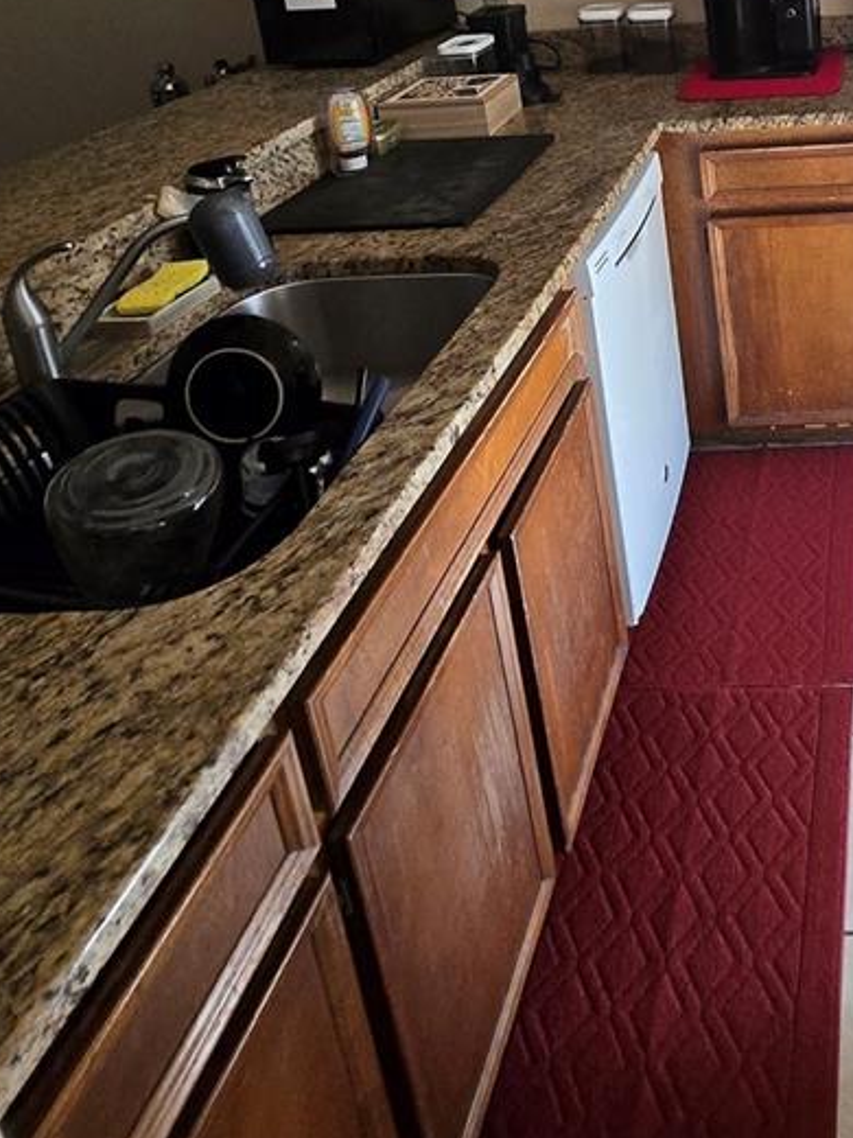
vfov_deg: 53.0
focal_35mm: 30
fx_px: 986
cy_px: 125
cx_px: 844
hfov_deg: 41.1
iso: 125
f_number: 2.2
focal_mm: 1.7
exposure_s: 1/60
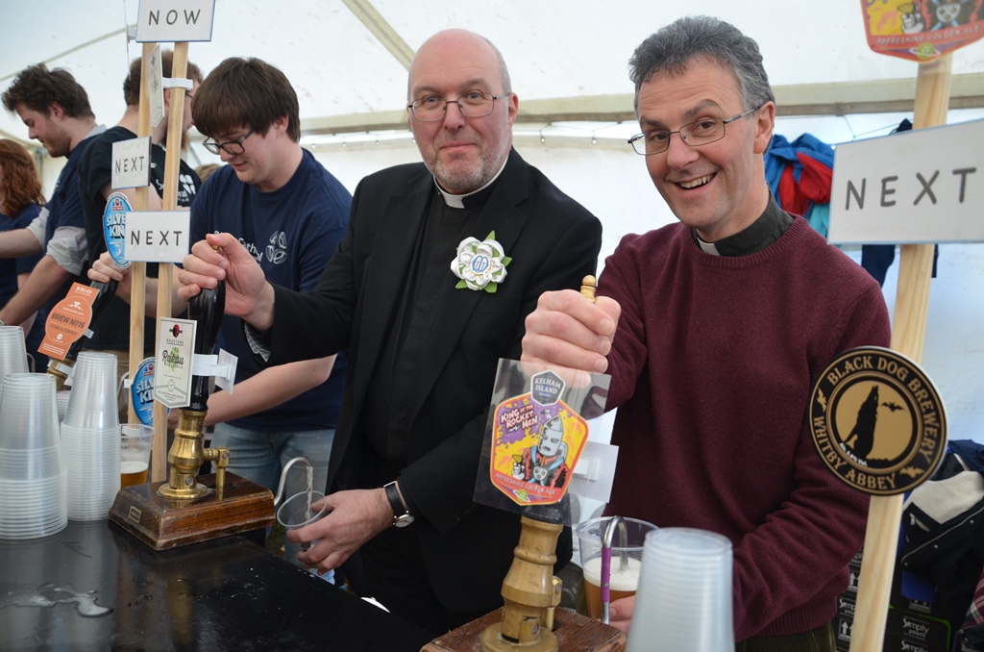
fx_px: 736
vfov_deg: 47.7
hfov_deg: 67.5
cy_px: 326
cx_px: 492
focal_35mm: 27
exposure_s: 1/60
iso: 560
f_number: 4
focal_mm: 18
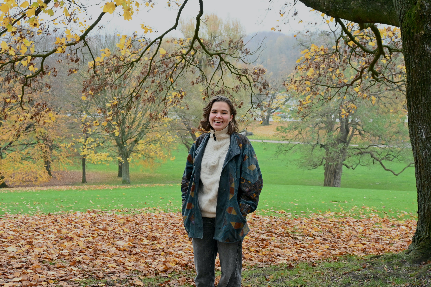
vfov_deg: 27.7
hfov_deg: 40.5
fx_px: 584
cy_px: 144
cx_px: 216
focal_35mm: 49
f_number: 5
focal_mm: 32.5
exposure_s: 1/125
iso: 3200
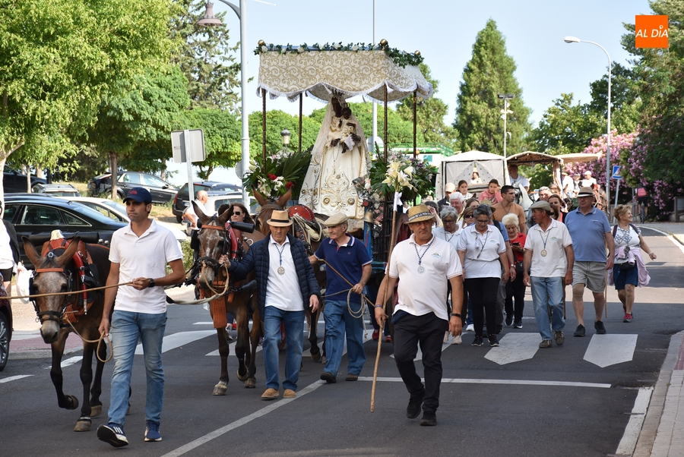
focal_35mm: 120
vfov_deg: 11.4
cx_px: 342
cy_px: 228
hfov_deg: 17.0
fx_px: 2282
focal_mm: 80
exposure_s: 1/160
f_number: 5.3
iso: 100
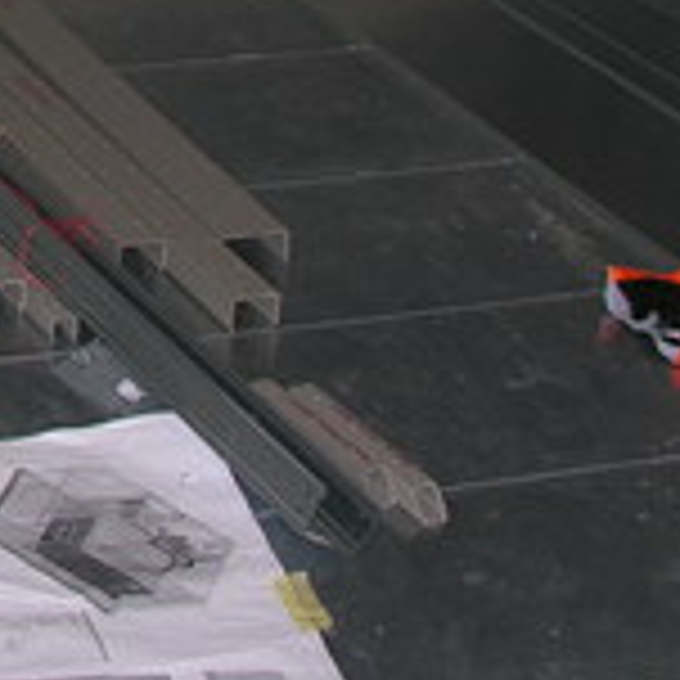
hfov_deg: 13.1
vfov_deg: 13.7
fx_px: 2734
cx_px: -455
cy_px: -203
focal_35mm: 123
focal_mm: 8.9
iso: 72
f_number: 2.8
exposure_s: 1/60.1
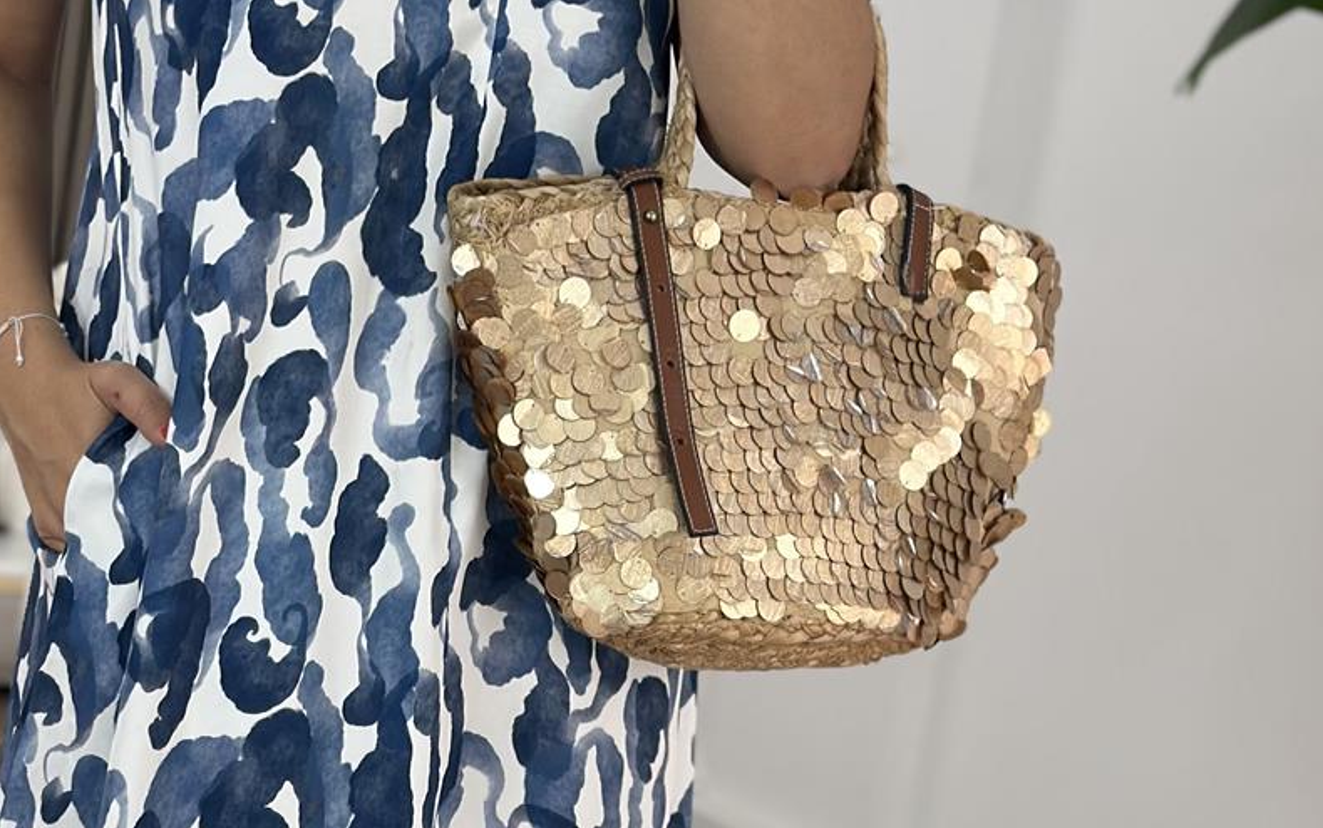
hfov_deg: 20.1
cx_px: 387
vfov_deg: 12.7
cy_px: 613
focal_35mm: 103
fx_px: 3714
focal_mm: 6.86
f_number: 1.78
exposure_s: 1/216
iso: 80
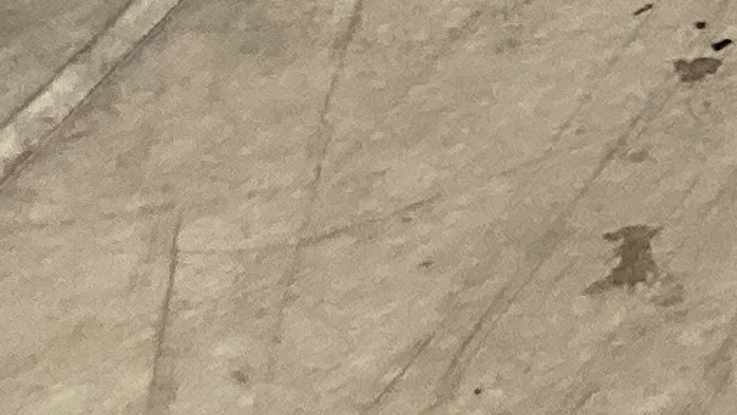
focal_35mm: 222
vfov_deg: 4.8
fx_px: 4338
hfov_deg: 7.8
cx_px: 2529
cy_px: -1386
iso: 400
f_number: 1.8
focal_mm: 4.25
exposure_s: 1/50
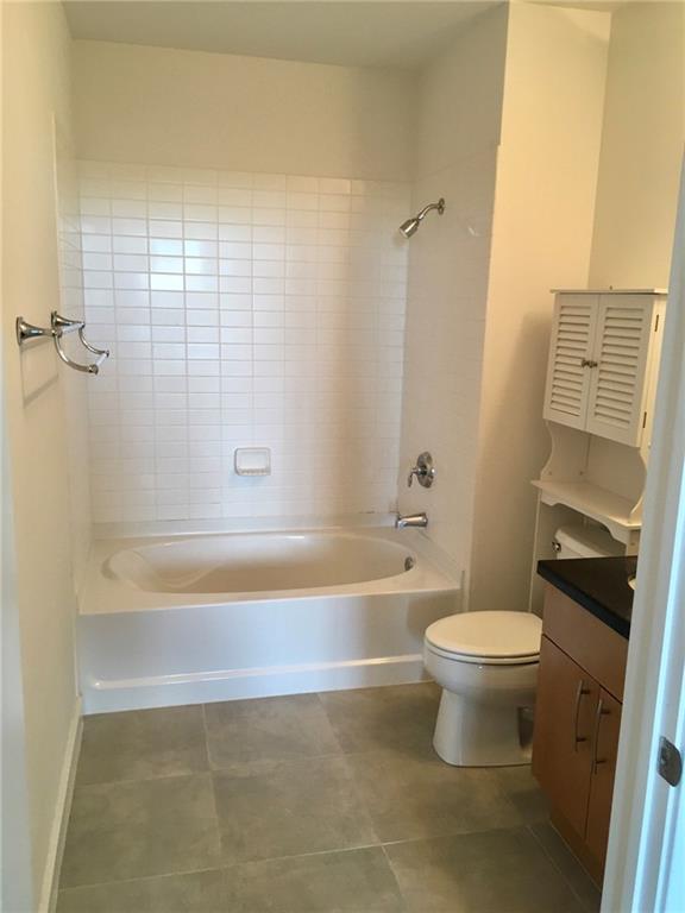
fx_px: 765
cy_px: 456
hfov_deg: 48.2
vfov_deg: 61.7
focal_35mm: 29
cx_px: 342
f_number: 2.2
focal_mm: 4.15
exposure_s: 1/30
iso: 80
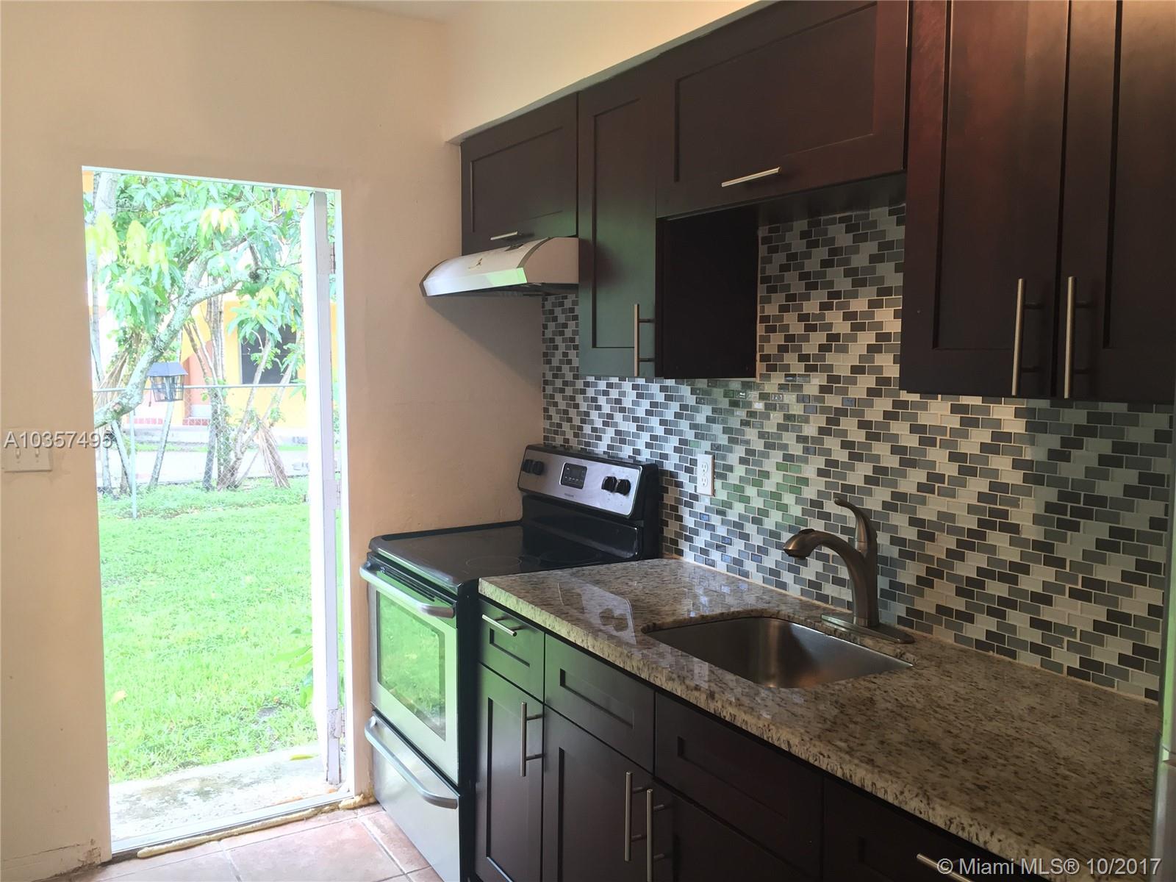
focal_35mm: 29
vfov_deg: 48.2
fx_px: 985
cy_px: 441
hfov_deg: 61.7
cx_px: 588
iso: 80
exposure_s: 1/30
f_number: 2.2
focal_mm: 4.15
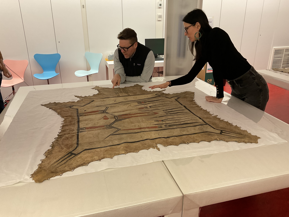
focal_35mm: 29
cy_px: 108
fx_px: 242
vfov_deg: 48.2
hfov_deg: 61.7
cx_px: 144
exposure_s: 1/50
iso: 100
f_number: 1.8
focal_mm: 3
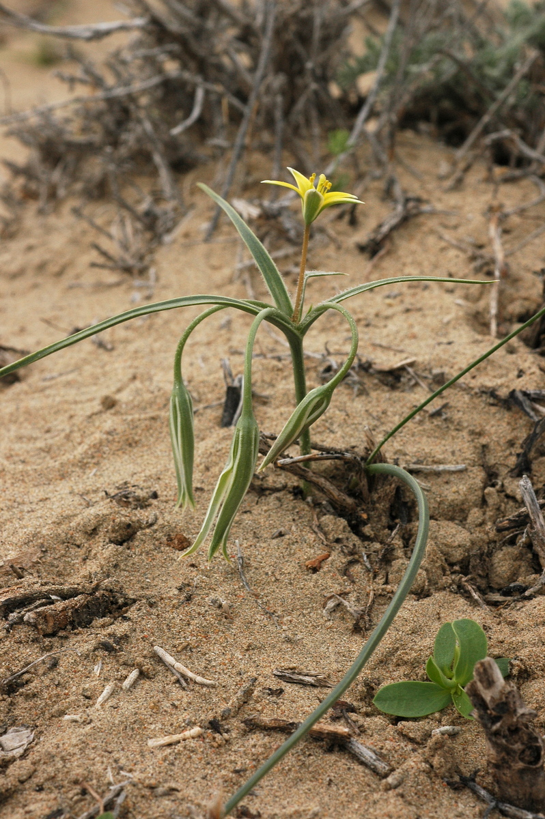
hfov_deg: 15.2
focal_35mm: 90
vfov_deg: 22.6
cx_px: 272
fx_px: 2047
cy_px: 410
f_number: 16
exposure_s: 1/100
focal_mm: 60
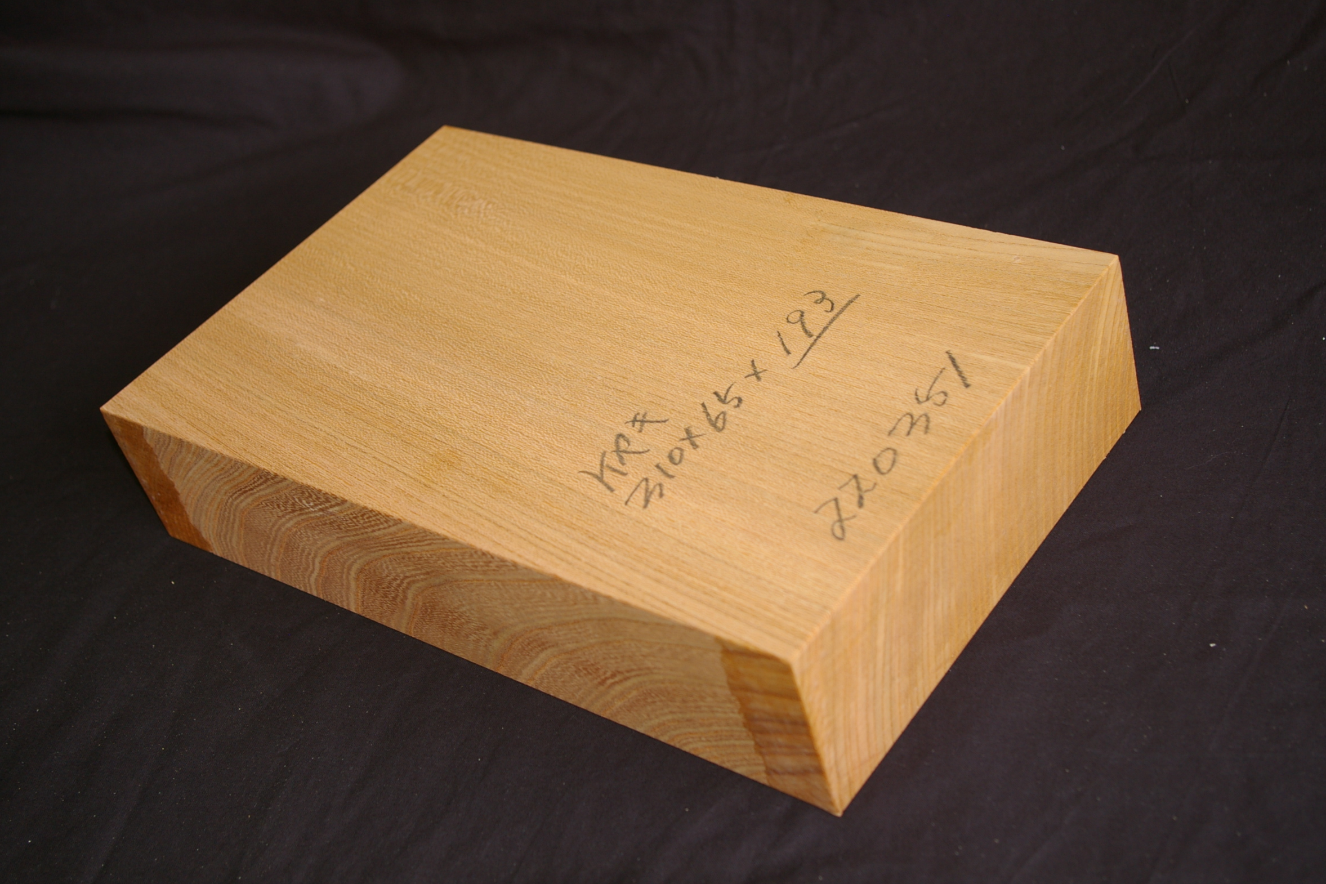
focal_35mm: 54
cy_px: 443
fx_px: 1971
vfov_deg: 25.3
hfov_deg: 37.2
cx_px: 671
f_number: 4.5
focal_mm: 35
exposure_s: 1/90
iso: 200
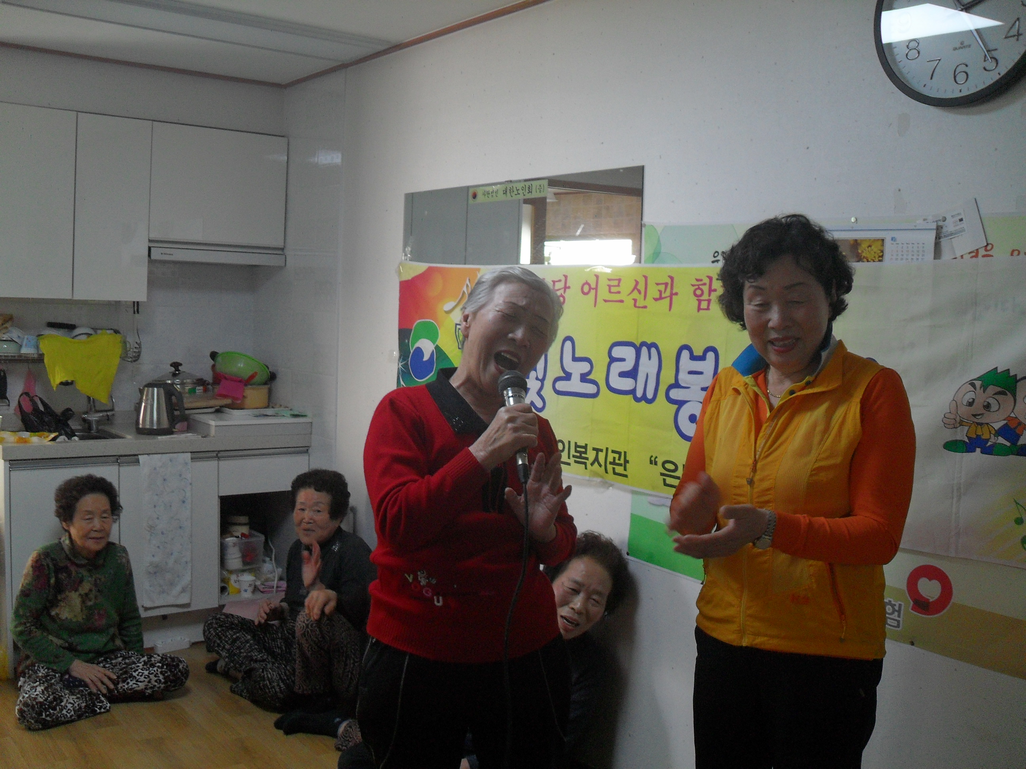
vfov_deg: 40.7
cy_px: 384
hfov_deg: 52.6
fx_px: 1037
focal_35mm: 35
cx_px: 513
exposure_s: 1/45
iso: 120
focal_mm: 6.2
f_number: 2.8
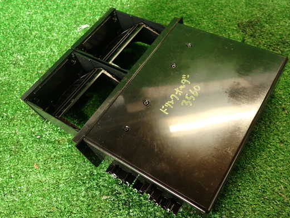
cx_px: 158
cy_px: 113
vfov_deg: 48.2
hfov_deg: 61.5
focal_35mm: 29
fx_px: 243
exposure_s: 1/30
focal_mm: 4.5
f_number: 2
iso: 200
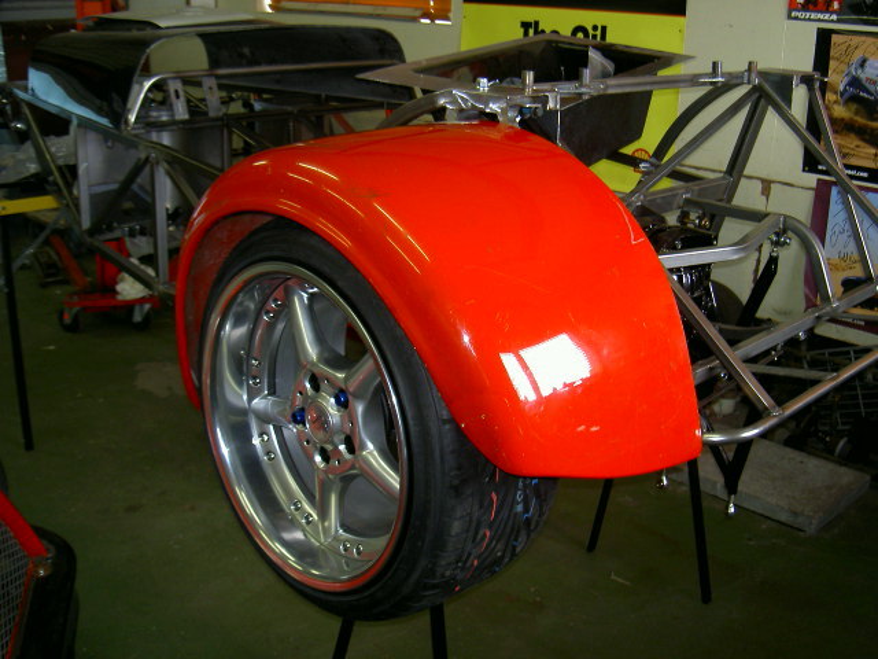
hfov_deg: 47.9
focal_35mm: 39
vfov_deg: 36.8
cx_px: 439
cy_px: 330
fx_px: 989
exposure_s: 1/59.5
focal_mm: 8
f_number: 2.8
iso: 100
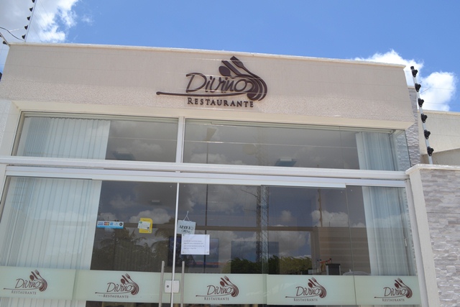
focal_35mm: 27
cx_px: 230
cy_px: 154
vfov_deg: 48.0
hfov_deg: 67.4
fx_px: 345
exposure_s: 1/250
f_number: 8
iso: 100
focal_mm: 18
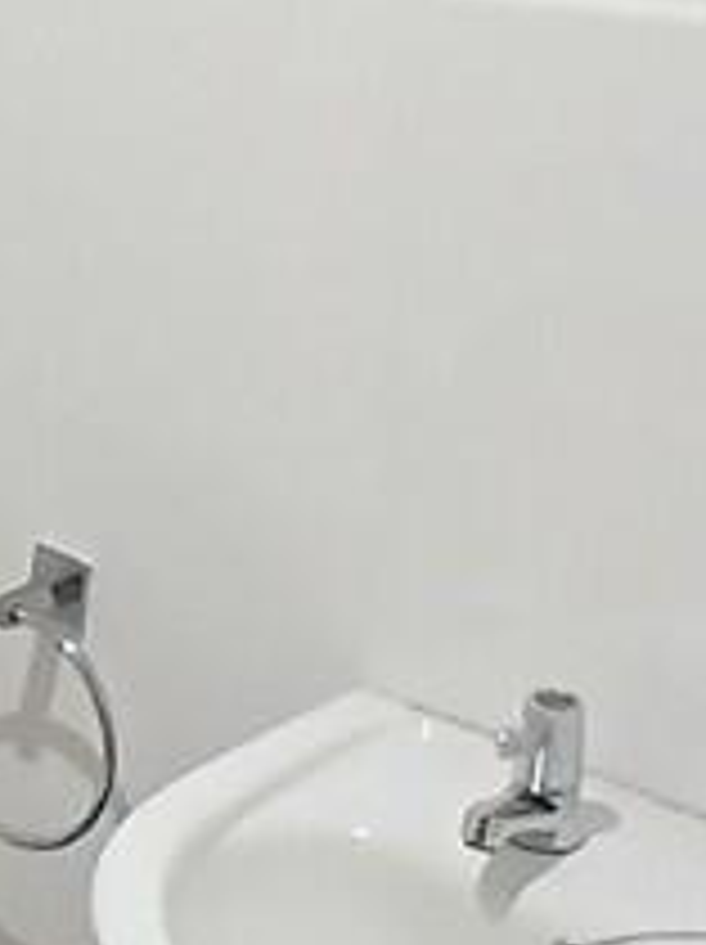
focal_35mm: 83
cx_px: -369
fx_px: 2262
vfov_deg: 23.6
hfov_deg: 16.2
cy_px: 387
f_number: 2.2
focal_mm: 1.4
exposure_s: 1/25
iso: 320
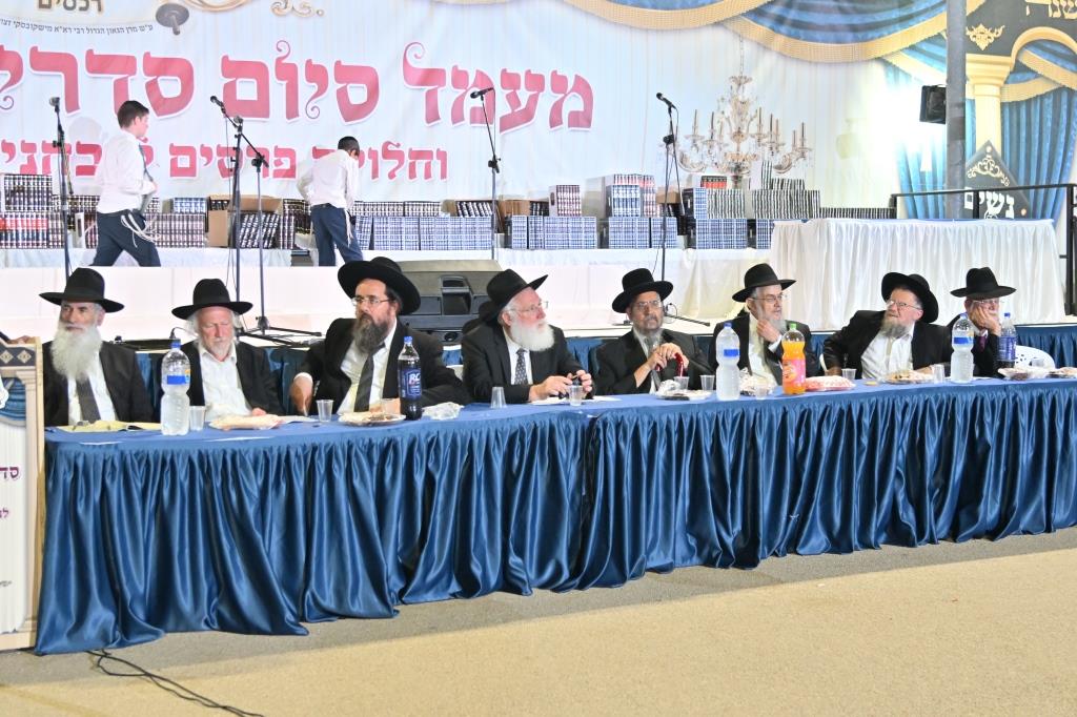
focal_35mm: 52
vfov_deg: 26.0
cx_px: 538
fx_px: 1555
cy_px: 358
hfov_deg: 38.2
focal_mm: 35
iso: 1000
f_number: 4
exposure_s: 1/160
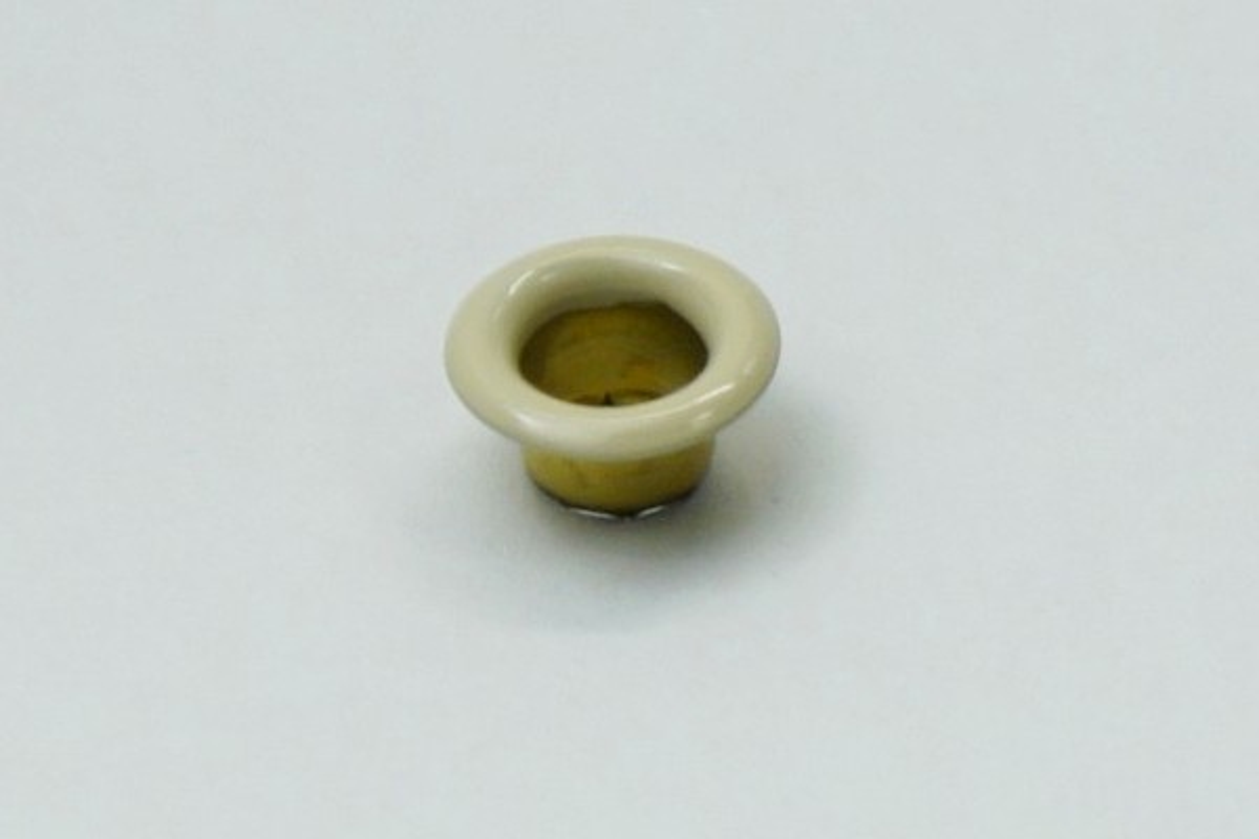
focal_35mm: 82
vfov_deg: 16.6
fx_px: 2885
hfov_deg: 24.6
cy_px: 420
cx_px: 630
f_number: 5.6
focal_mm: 55
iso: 200
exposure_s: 1/60
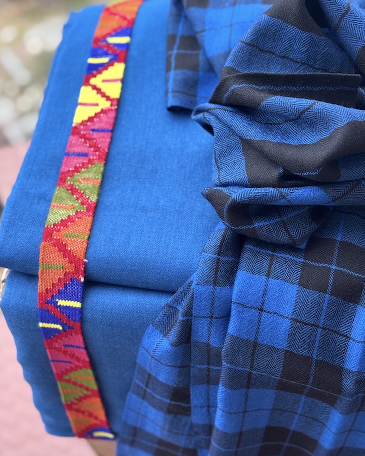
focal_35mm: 51
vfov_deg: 36.7
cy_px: 219
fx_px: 689
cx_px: 185
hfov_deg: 29.7
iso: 64
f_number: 1.78
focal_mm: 6.76
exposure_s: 1/177
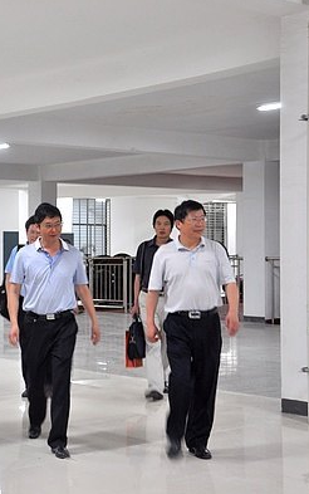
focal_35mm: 70
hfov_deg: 18.3
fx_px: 942
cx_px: 20
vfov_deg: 29.4
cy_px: 246
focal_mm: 30
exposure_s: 1/20
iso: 400
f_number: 4.2
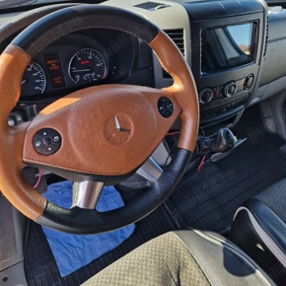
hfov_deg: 57.3
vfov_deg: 57.2
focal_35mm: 28
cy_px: 128
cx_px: 146
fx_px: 262
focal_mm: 6.4
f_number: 1.8
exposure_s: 1/182
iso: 50
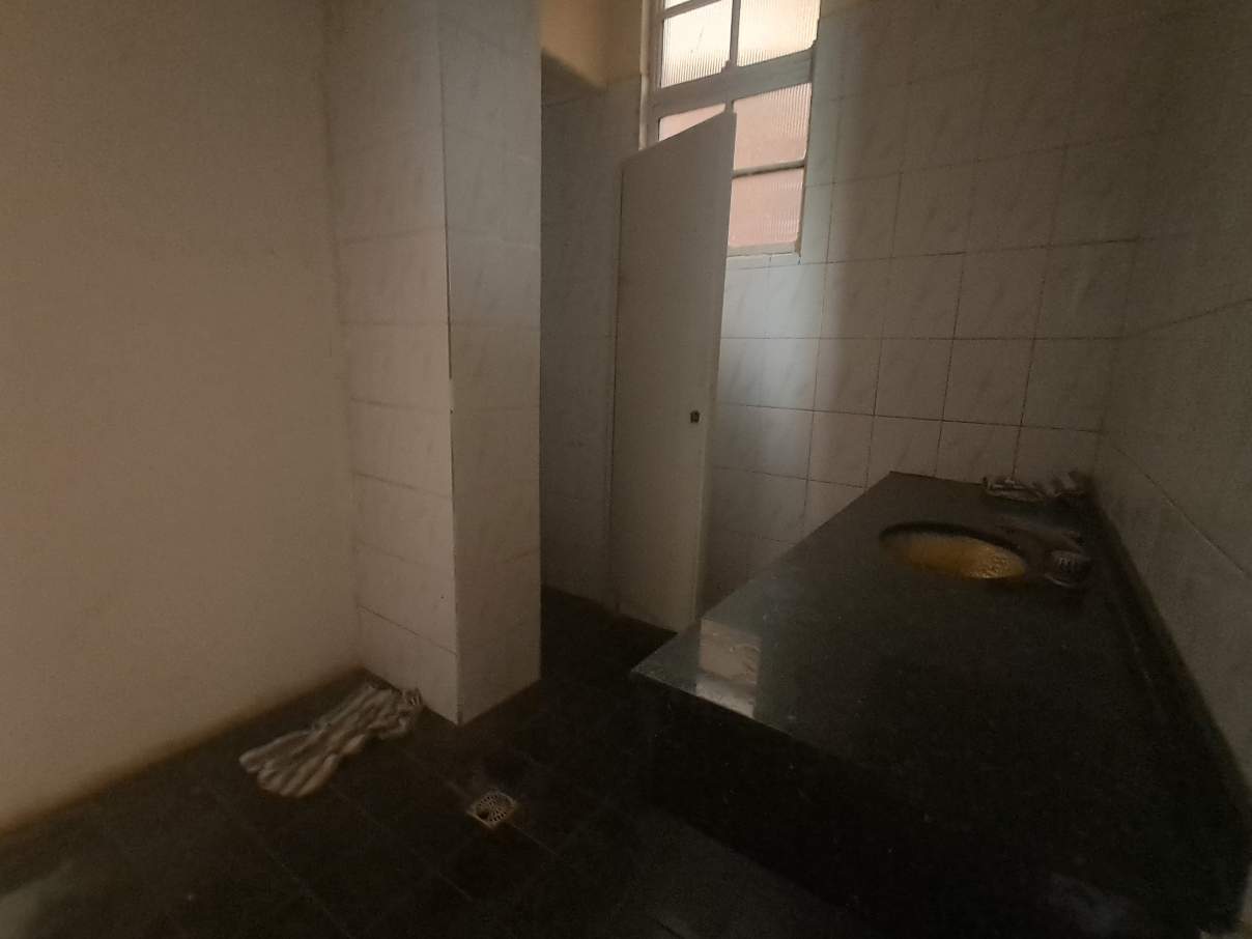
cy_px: 470
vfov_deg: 78.1
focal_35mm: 16
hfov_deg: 94.5
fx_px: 579
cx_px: 626
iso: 640
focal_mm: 1.64
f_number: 2.2
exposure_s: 1/20
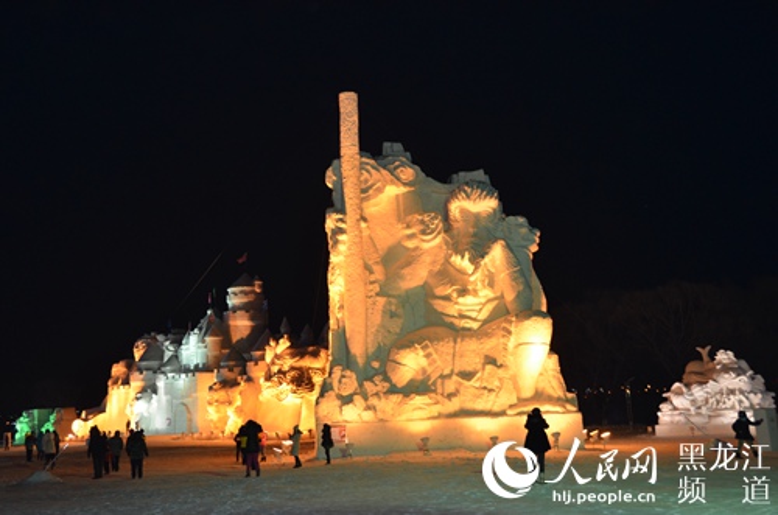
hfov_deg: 42.4
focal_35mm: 46
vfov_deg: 28.8
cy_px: 258
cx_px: 389
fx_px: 1003
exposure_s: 1/60
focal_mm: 31
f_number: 4
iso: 800
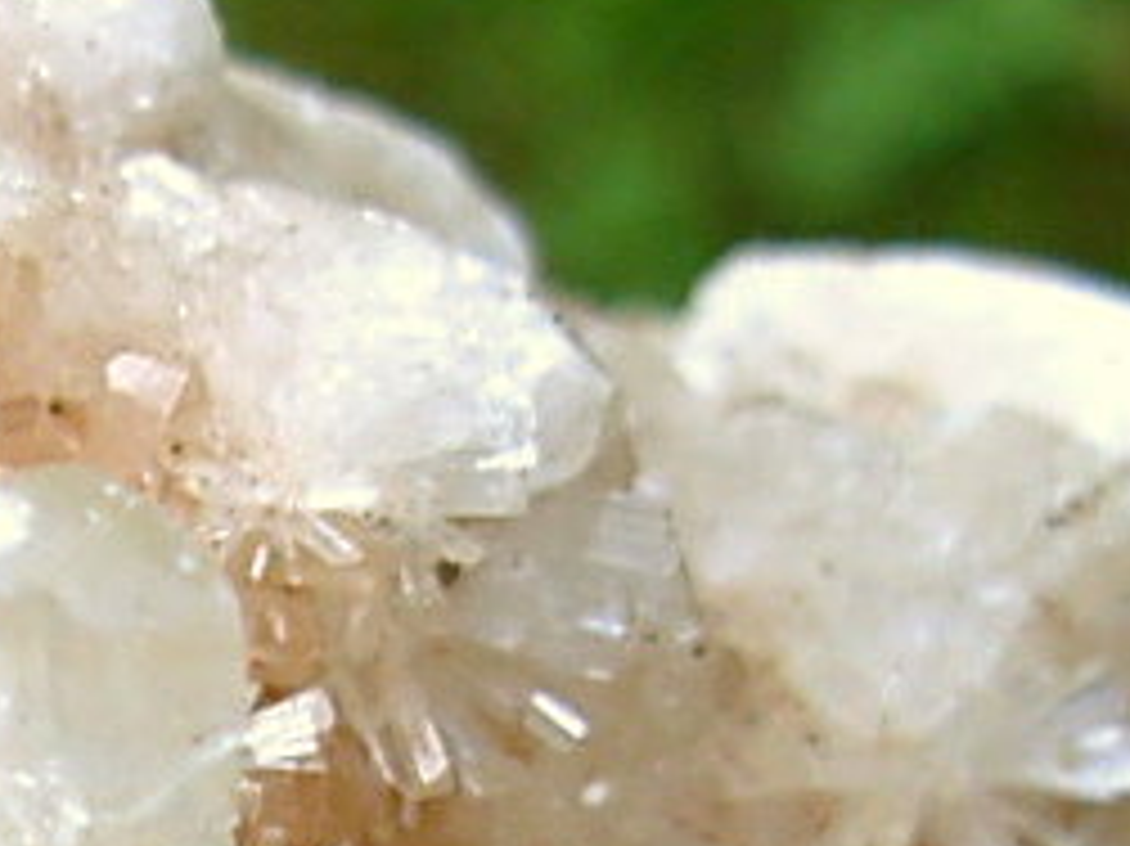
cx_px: -131
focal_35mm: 155
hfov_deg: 12.5
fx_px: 5057
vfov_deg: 9.4
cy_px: 1192
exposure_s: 1/161
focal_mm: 6.3
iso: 50
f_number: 2.9
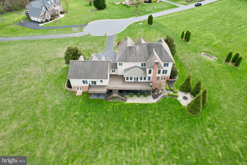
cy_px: 82
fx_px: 151
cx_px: 124
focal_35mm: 22
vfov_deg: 57.2
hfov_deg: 78.6
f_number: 2.8
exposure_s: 1/800
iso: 100
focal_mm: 8.38
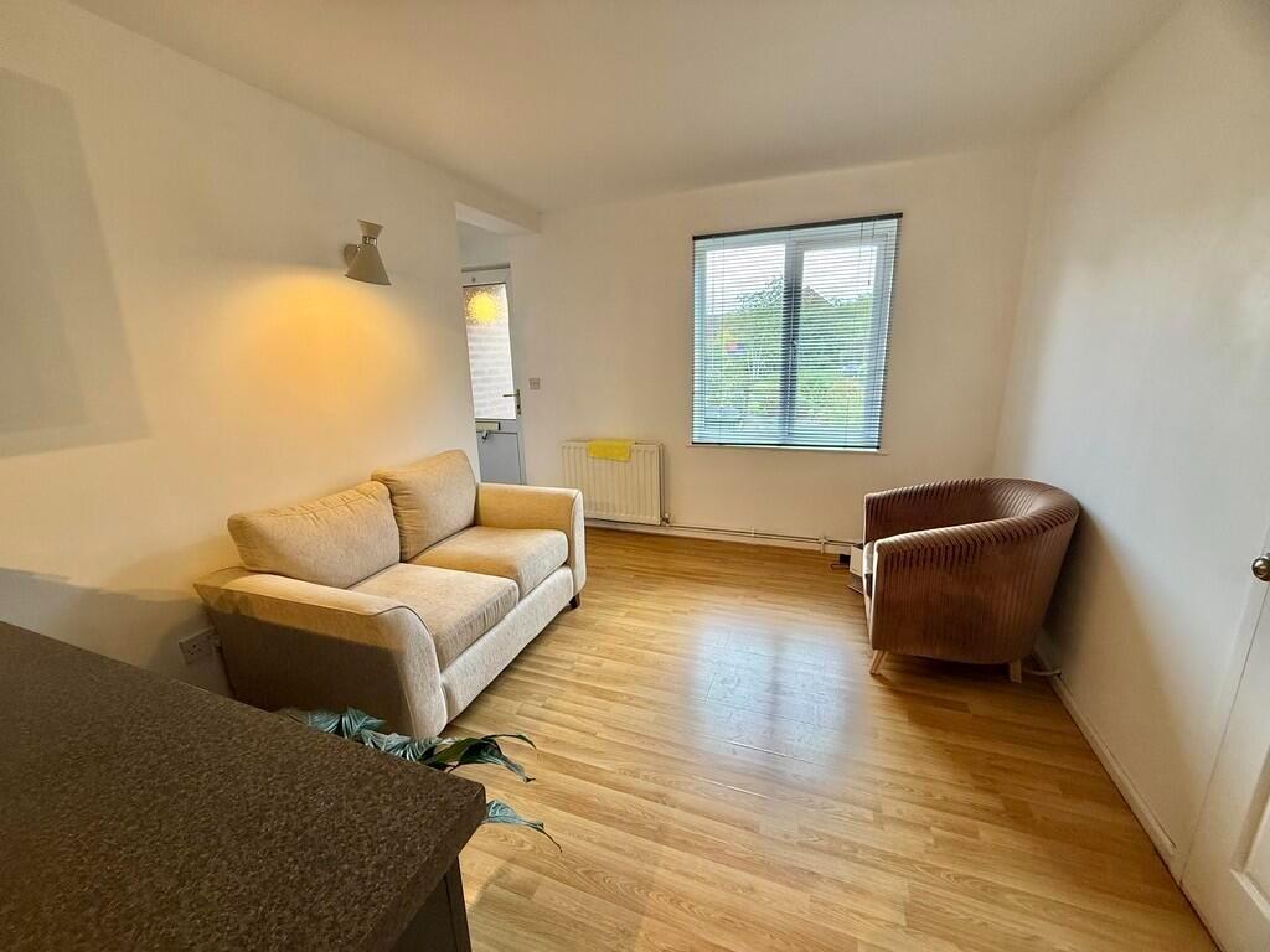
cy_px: 476
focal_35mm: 14
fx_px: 514
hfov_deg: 102.1
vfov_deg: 85.7
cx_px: 635
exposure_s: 1/100
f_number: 2.2
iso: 160
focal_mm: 2.22
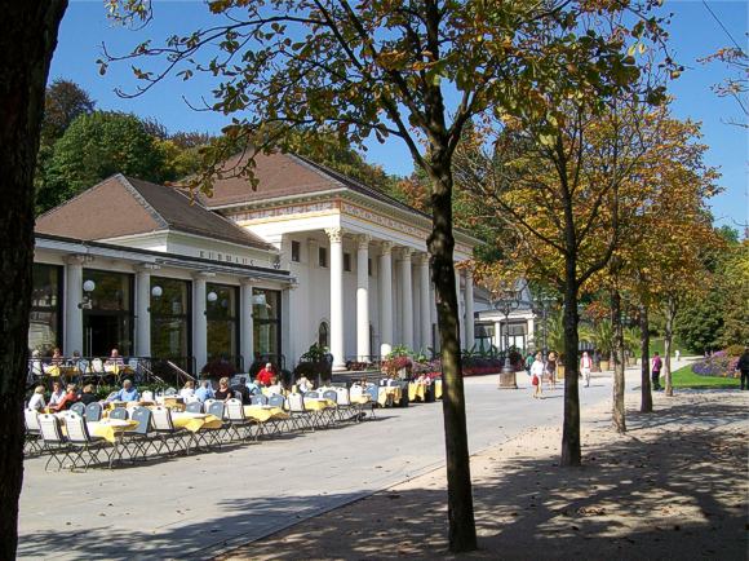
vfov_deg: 41.7
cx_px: 374
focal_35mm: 34
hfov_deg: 54.0
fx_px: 735
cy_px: 280
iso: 64
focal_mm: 6.1
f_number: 4.9
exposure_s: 1/400
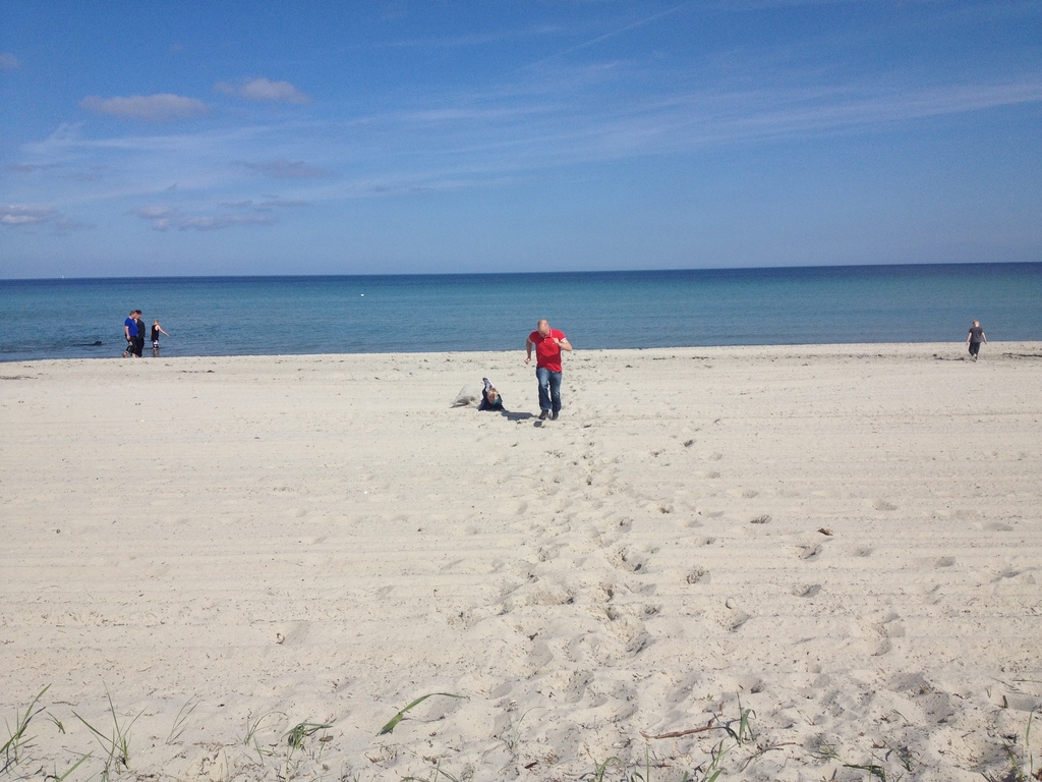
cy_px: 391
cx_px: 521
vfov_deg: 40.7
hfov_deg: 52.6
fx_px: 1054
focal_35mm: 35
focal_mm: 4.28
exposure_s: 1/3690
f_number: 2.4
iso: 50
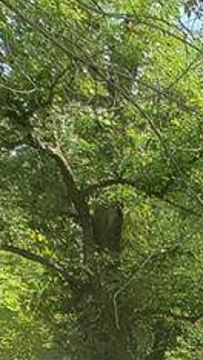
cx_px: 684
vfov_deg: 16.0
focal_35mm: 124
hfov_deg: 7.9
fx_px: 1184
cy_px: 517
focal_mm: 4.3
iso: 50
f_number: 2.4
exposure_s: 1/469
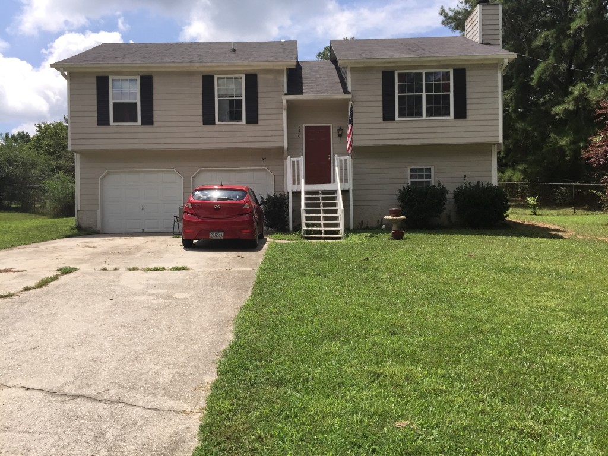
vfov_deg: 48.2
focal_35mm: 29
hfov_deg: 61.7
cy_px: 228
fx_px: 509
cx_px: 304
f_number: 2.2
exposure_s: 1/2475
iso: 40
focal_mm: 4.15
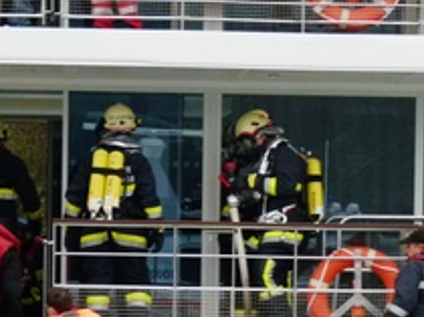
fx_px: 4527
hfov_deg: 5.4
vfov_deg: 4.0
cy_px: 273
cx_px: 200
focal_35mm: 370
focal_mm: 25.3
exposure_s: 1/80
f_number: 3.6
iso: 200
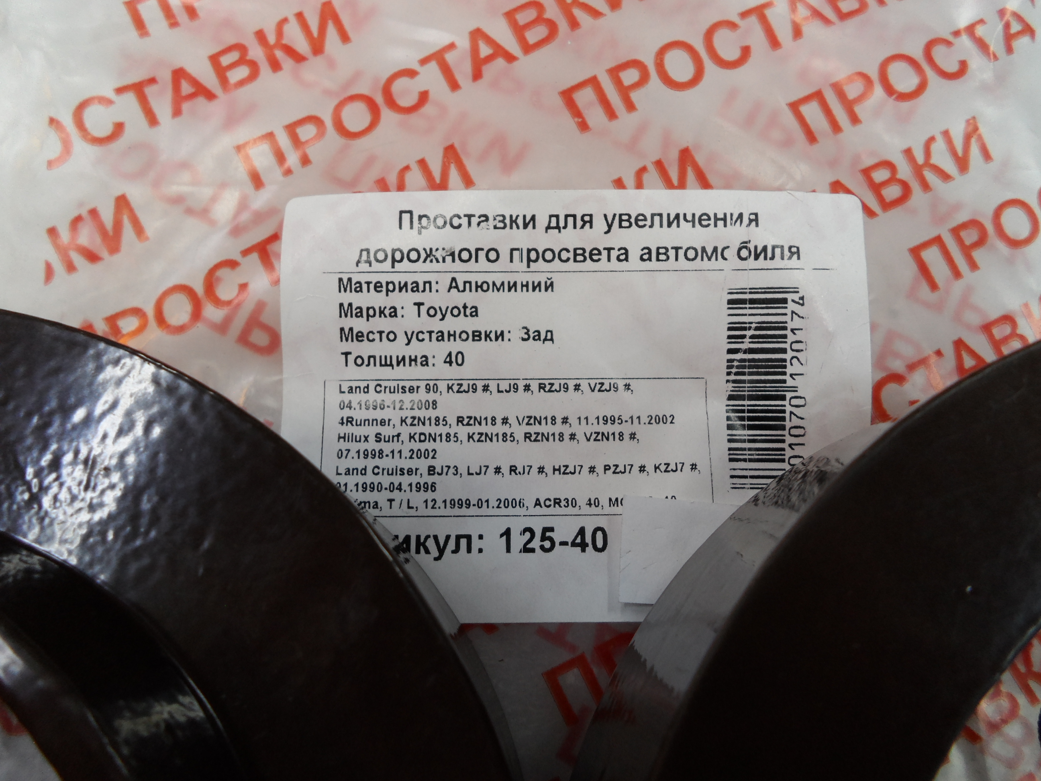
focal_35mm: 25
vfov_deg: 54.9
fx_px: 752
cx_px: 520
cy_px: 390
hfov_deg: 69.4
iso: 100
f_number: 2.5
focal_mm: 4.5
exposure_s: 1/30
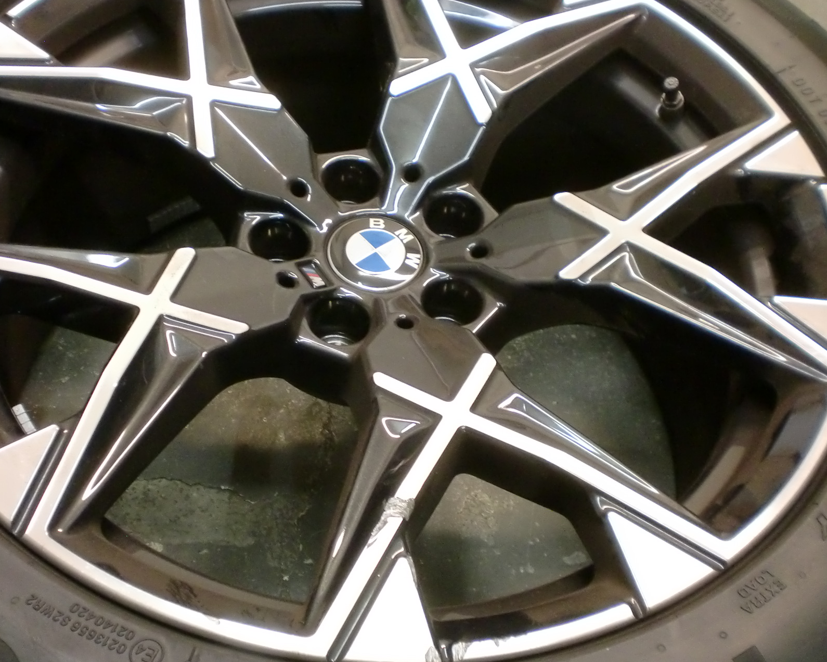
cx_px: 378
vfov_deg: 34.1
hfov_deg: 42.0
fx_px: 1077
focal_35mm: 44
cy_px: 346
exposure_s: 1/20
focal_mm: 6.3
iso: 400
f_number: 3.1
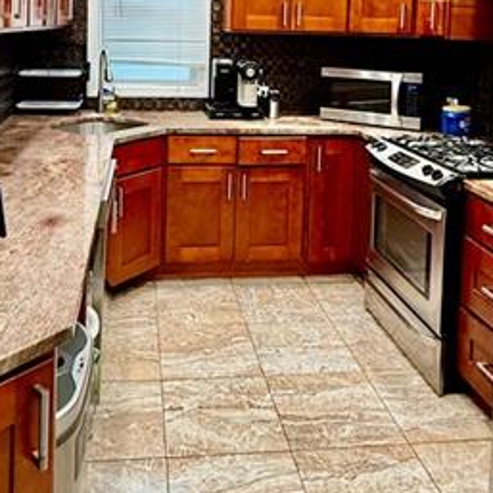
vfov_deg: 41.6
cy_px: 56
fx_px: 596
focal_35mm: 37
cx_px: 205
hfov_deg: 44.8
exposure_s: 1/60
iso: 200
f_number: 2.2
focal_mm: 2.22
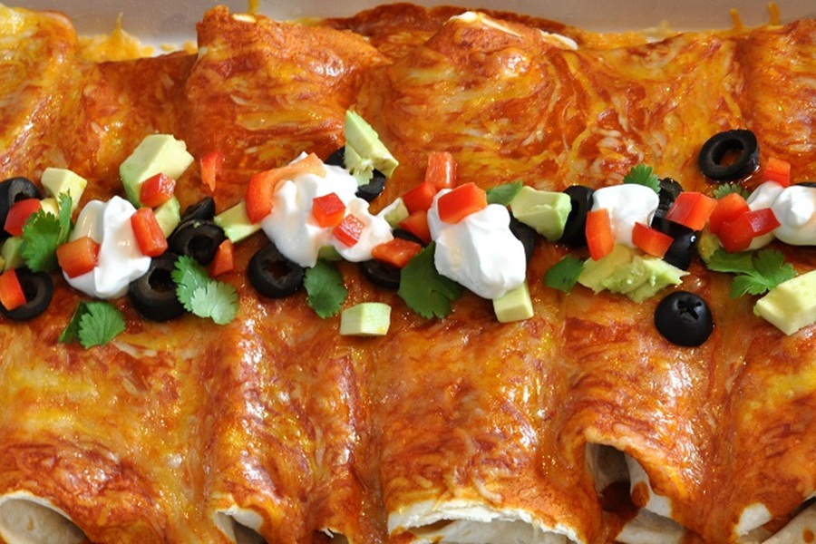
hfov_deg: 18.2
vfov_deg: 12.2
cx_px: 408
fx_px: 2550
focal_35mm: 112
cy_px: 272
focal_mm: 75
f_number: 13
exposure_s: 1/5
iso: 400
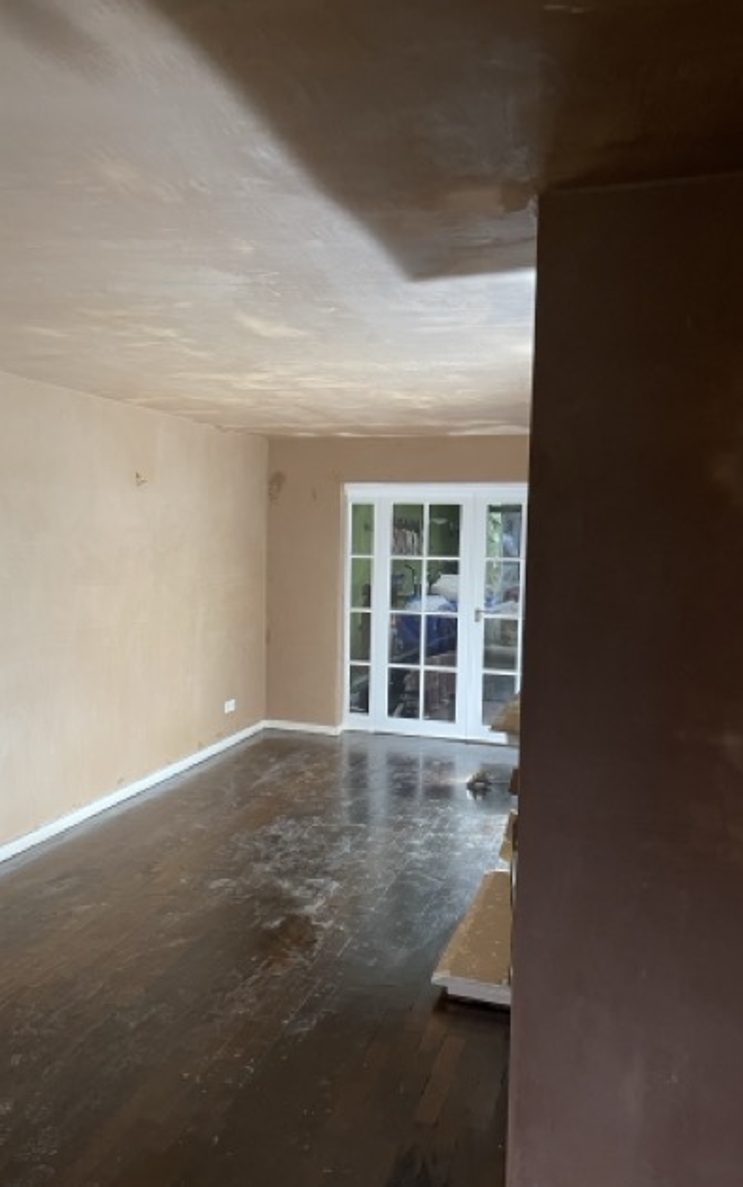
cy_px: 603
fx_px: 874
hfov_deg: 46.1
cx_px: 359
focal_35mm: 27
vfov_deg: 68.4
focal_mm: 5.1
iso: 320
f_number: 1.6
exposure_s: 1/50
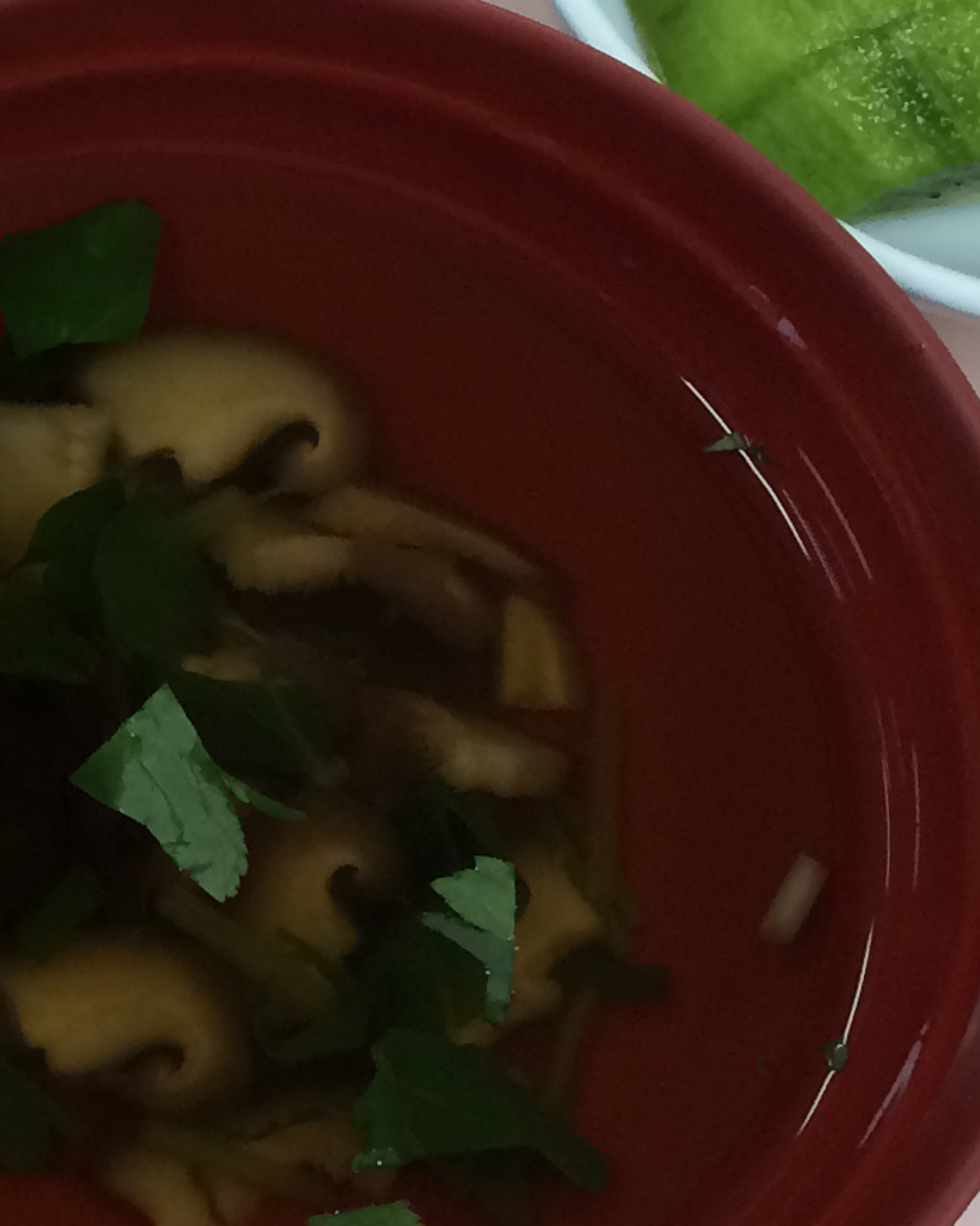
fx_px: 3954
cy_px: 124
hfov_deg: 12.9
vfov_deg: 17.4
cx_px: -748
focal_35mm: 109
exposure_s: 1/40
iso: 50
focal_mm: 4.12
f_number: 2.2
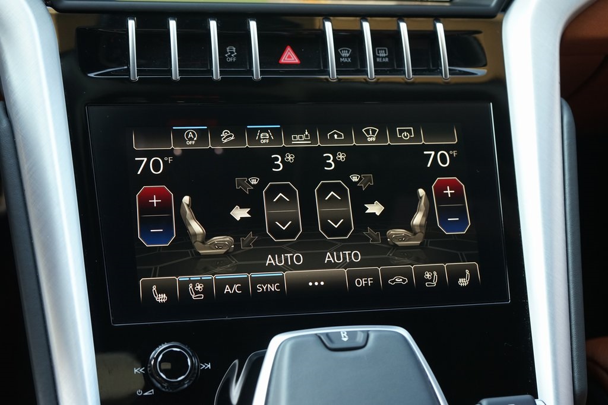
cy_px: 202
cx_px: 304
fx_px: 878
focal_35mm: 52
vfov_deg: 26.0
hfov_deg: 38.2
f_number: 6.3
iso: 1250
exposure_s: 1/25
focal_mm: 52
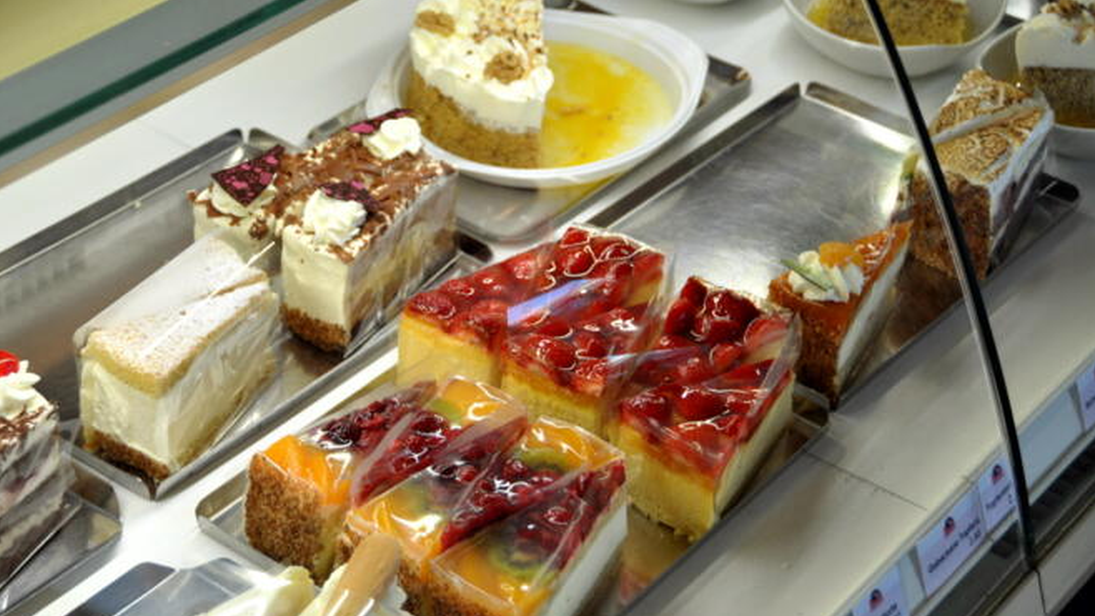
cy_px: 300
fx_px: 2294
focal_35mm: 79
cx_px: 547
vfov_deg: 15.3
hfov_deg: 26.9
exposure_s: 1/125
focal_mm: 50
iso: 280
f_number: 4.8
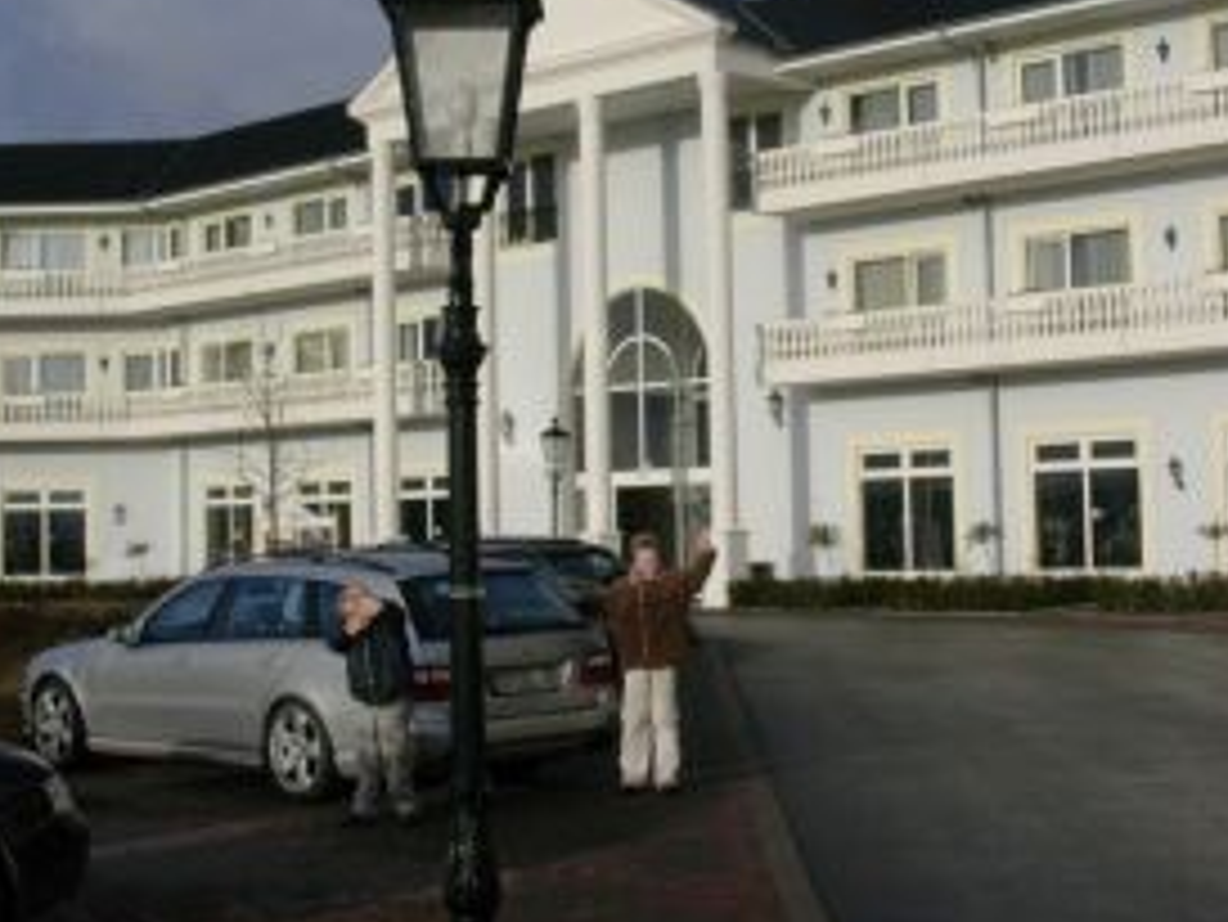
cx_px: 688
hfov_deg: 29.8
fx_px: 2307
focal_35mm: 65
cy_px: 306
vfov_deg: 22.5
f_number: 5.8
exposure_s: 1/395
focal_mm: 6.7
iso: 70
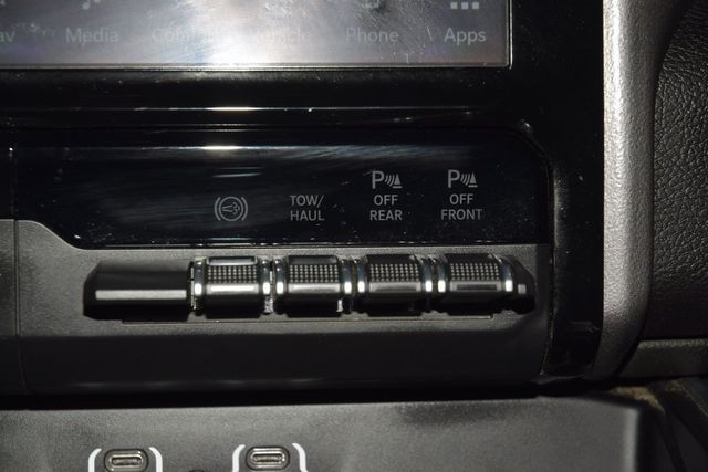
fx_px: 2065
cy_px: 236
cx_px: 354
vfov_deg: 13.0
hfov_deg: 19.5
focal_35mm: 105
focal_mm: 70
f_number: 8
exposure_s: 1/125
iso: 100
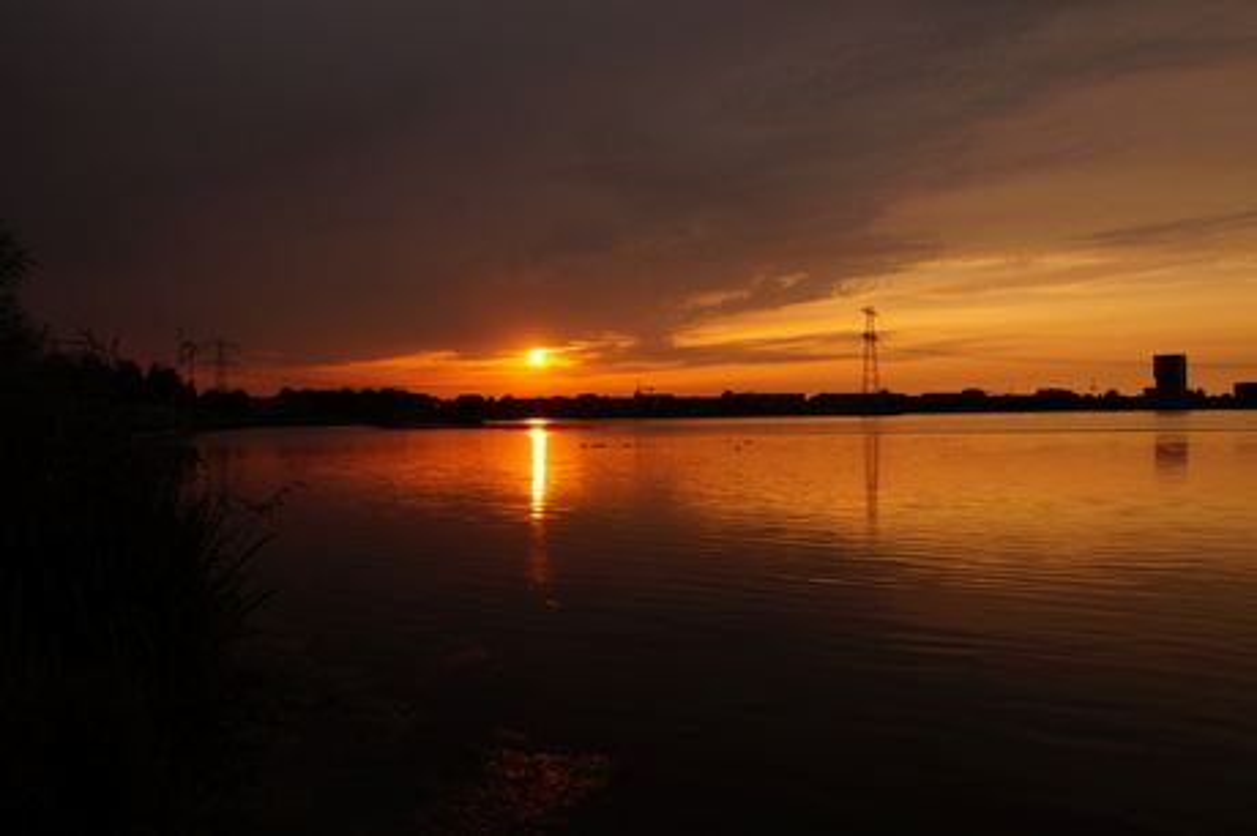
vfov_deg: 39.9
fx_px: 1151
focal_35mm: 33
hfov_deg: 57.3
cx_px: 628
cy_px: 418
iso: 100
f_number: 10
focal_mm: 22
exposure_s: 1/50
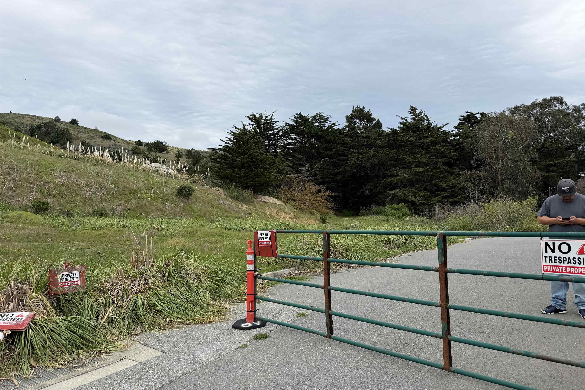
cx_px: 293
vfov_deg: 51.3
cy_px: 202
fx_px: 406
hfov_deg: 71.5
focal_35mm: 25
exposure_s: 1/2611
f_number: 1.78
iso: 80
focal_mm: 6.76
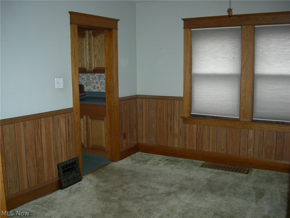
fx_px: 302
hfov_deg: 51.4
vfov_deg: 39.7
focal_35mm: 36
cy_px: 109
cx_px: 145
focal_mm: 7.5
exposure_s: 1/60.1
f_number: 2.7
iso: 200
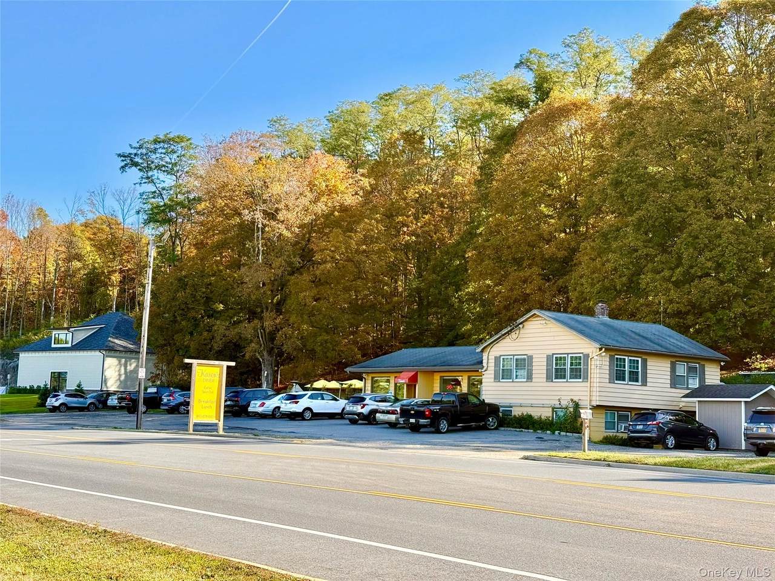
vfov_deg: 30.3
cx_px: 388
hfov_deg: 39.7
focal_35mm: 48
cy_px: 290
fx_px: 1075
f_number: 1.78
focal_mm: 6.76
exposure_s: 1/1575
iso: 80
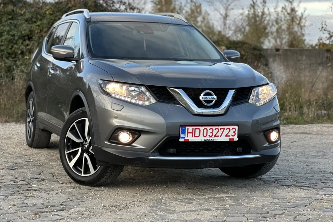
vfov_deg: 16.8
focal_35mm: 81
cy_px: 97
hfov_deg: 25.1
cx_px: 165
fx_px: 749
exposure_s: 1/121
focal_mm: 9
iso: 50
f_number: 2.8
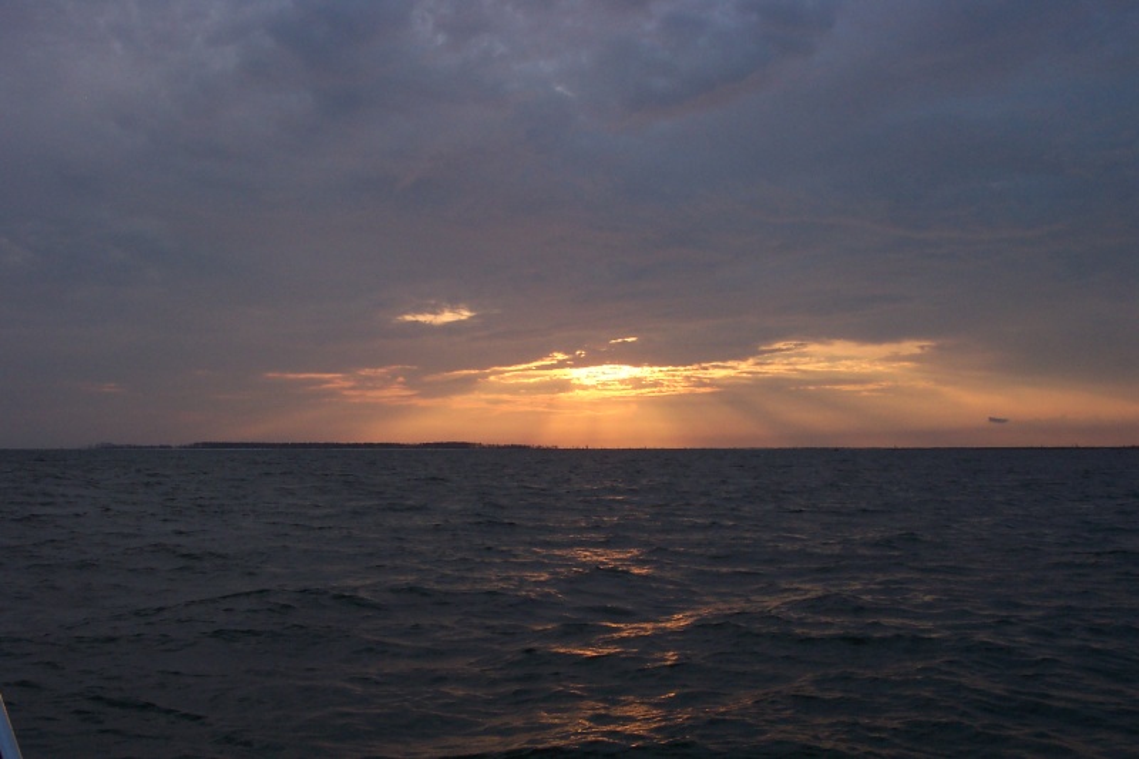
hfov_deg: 50.7
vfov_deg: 35.0
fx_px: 1202
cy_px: 380
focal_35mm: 38
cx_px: 570
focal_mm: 8
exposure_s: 1/250
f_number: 4.8
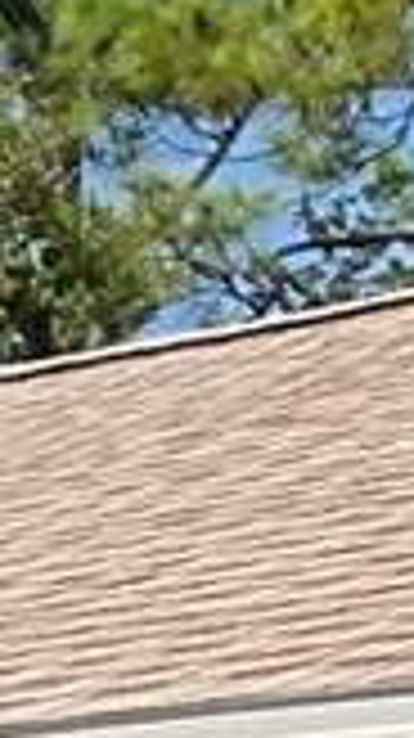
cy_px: 2043
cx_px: -2592
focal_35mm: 309
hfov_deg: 3.2
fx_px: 6043
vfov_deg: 6.5
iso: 16
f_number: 1.8
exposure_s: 1/1377
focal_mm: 3
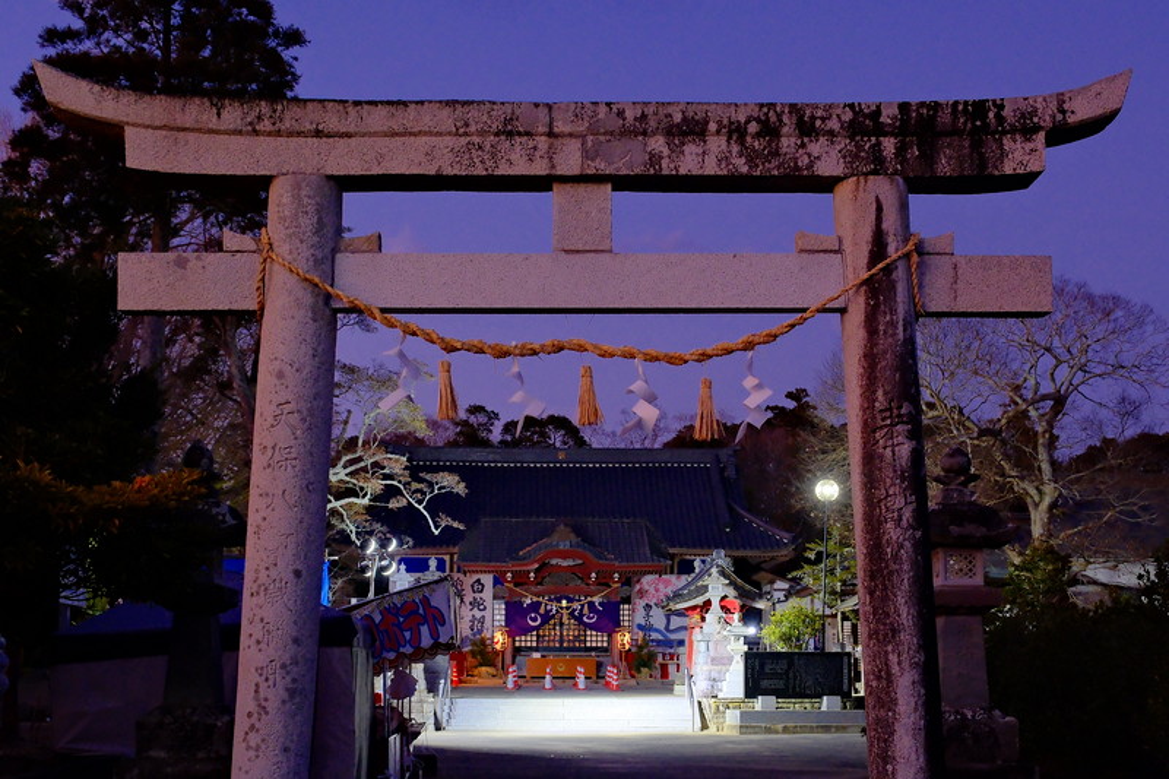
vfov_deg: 41.1
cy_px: 390
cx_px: 584
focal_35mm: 32
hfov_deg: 58.7
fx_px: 1039
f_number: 5
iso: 1000
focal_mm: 21.4
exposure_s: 1/20
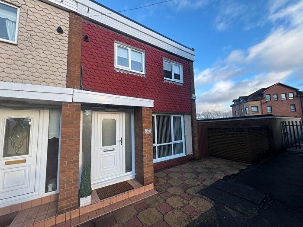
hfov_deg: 102.1
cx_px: 152
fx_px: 123
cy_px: 114
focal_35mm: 14
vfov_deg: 85.7
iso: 40
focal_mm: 2.22
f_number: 2.2
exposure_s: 1/394
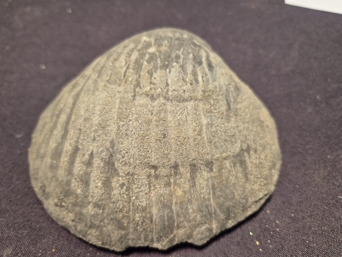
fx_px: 227
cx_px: 171
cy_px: 128
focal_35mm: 23
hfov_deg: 73.9
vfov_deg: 58.9
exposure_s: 1/100
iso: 80
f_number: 1.8
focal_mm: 5.4
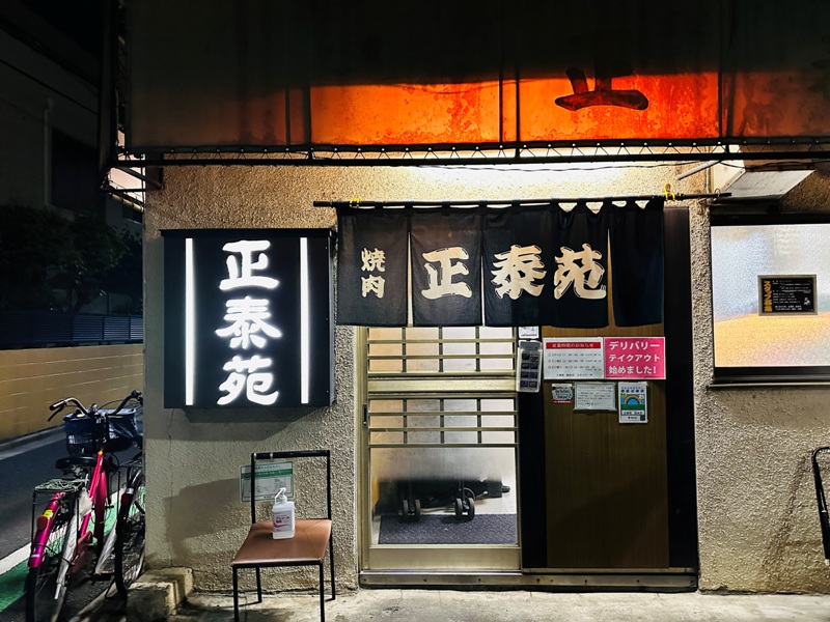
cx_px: 415
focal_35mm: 24
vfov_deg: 56.8
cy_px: 311
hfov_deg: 71.6
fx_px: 575
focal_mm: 6.86
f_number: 1.78
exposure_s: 1/50
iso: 800
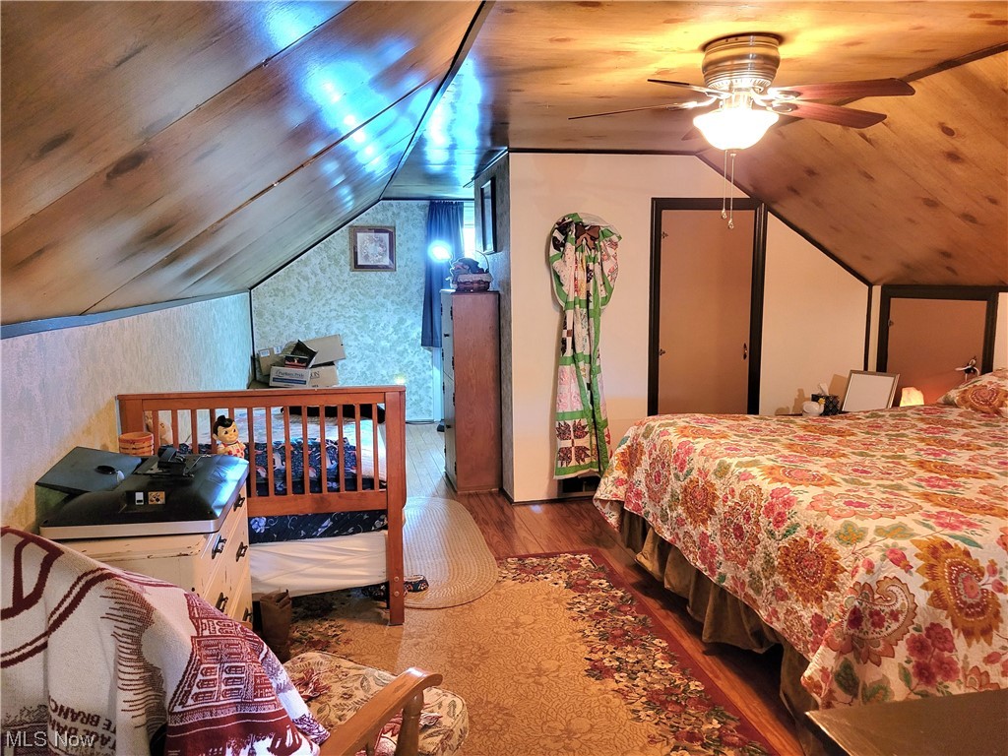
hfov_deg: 67.3
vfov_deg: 53.1
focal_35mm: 26
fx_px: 757
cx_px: 504
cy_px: 378
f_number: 1.8
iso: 640
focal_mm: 5.4
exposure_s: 1/40
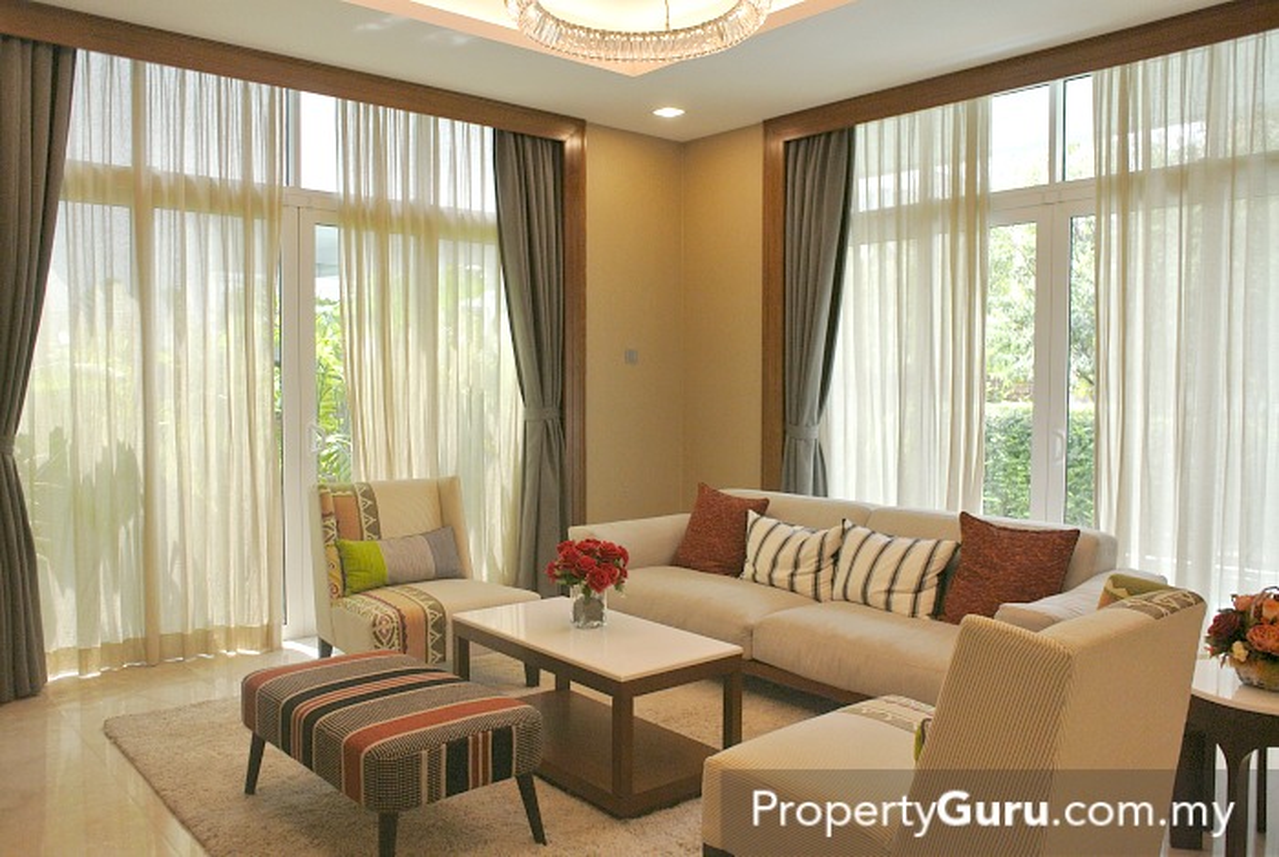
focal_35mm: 27
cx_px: 640
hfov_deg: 67.3
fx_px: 961
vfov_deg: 48.1
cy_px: 428
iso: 280
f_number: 2.8
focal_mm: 10
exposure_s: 1/250
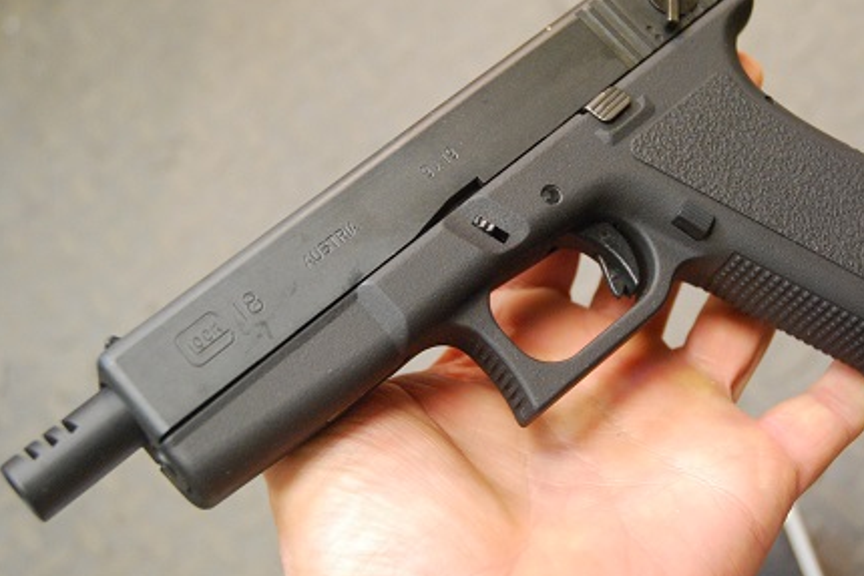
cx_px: 494
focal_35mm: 61
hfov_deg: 33.0
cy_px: 286
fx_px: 1457
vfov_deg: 22.4
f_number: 4
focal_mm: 29
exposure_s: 1/30
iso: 1400
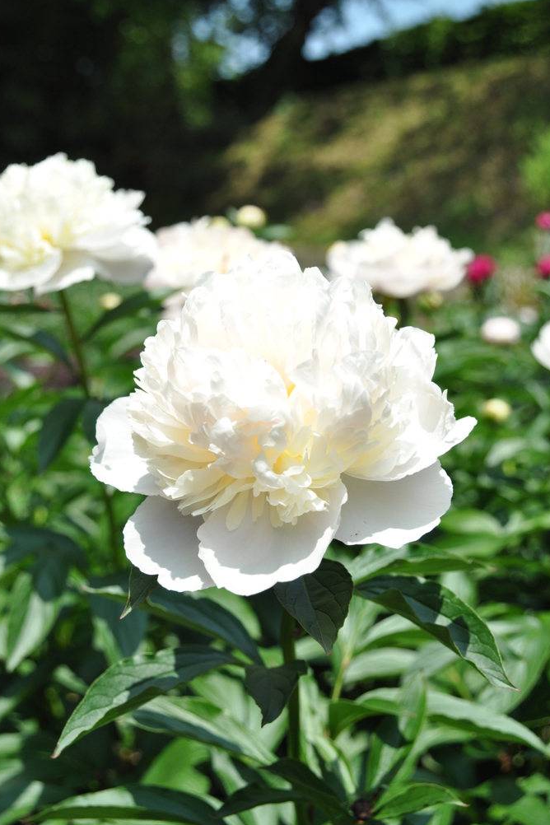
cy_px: 405
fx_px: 1123
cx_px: 274
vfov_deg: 40.3
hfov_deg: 27.5
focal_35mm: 49
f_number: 8
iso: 500
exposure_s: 1/1600
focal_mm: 32
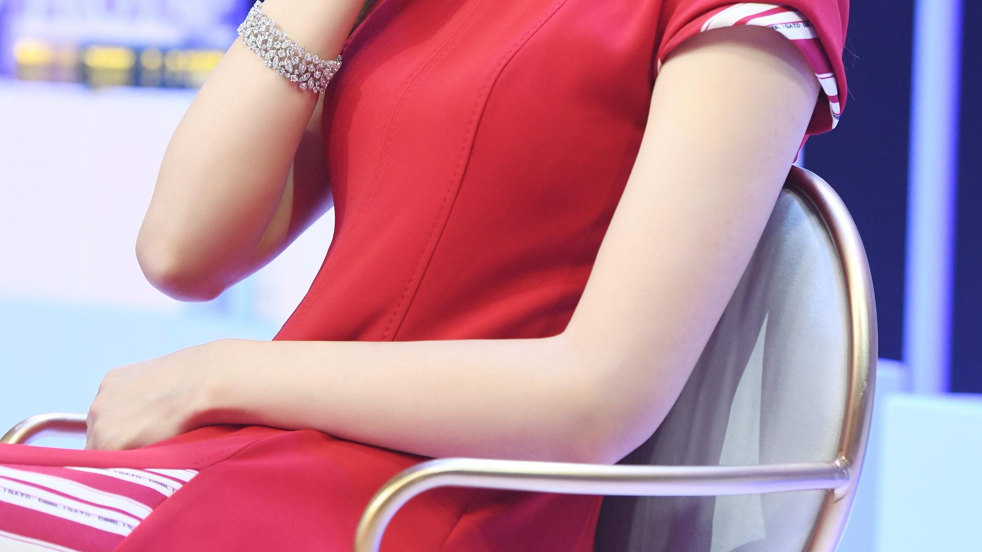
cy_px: -6
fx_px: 7682
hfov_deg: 7.3
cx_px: 492
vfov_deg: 4.1
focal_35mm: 295
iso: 1250
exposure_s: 1/250
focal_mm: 125
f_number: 3.5
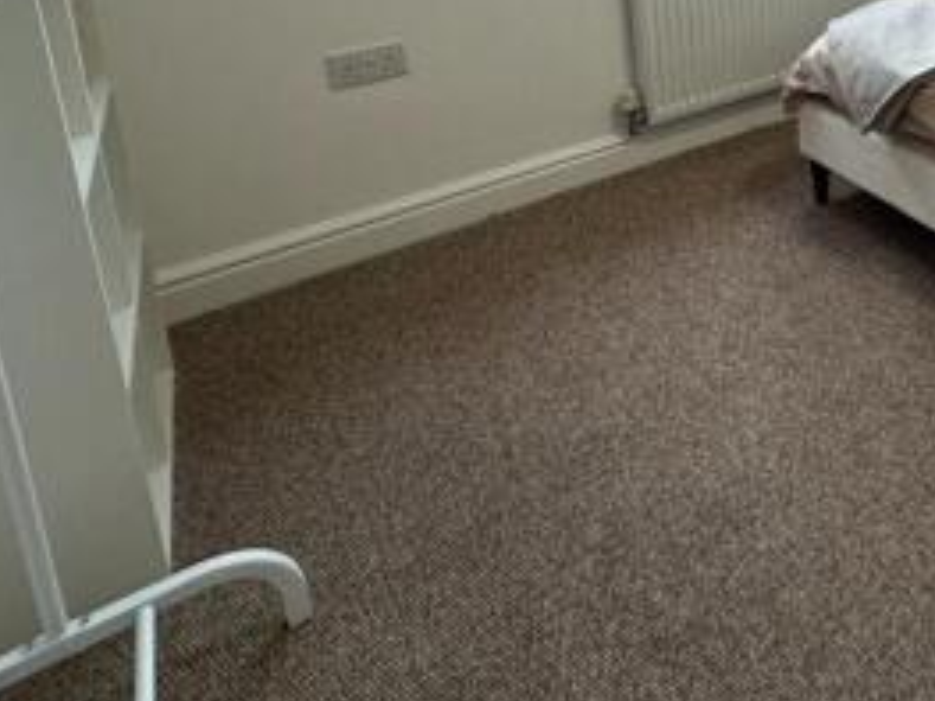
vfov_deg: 38.2
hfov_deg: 45.2
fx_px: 837
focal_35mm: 31
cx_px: 1011
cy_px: -59
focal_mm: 2.22
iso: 125
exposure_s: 1/100
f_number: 2.2
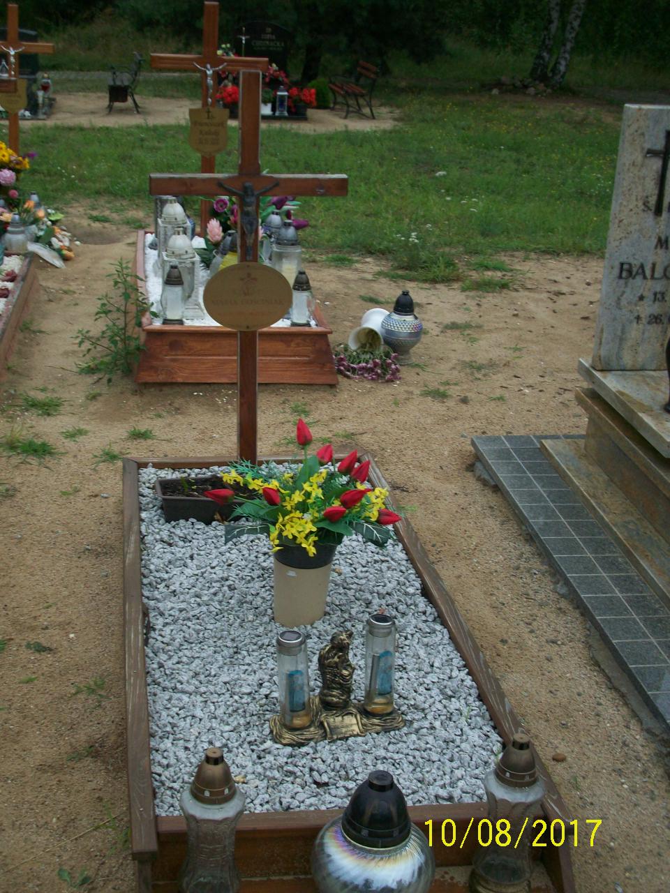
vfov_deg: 41.2
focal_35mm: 46
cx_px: 335
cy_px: 446
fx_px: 1187
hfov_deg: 31.5
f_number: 6.3
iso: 80
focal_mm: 7.6
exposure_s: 1/190
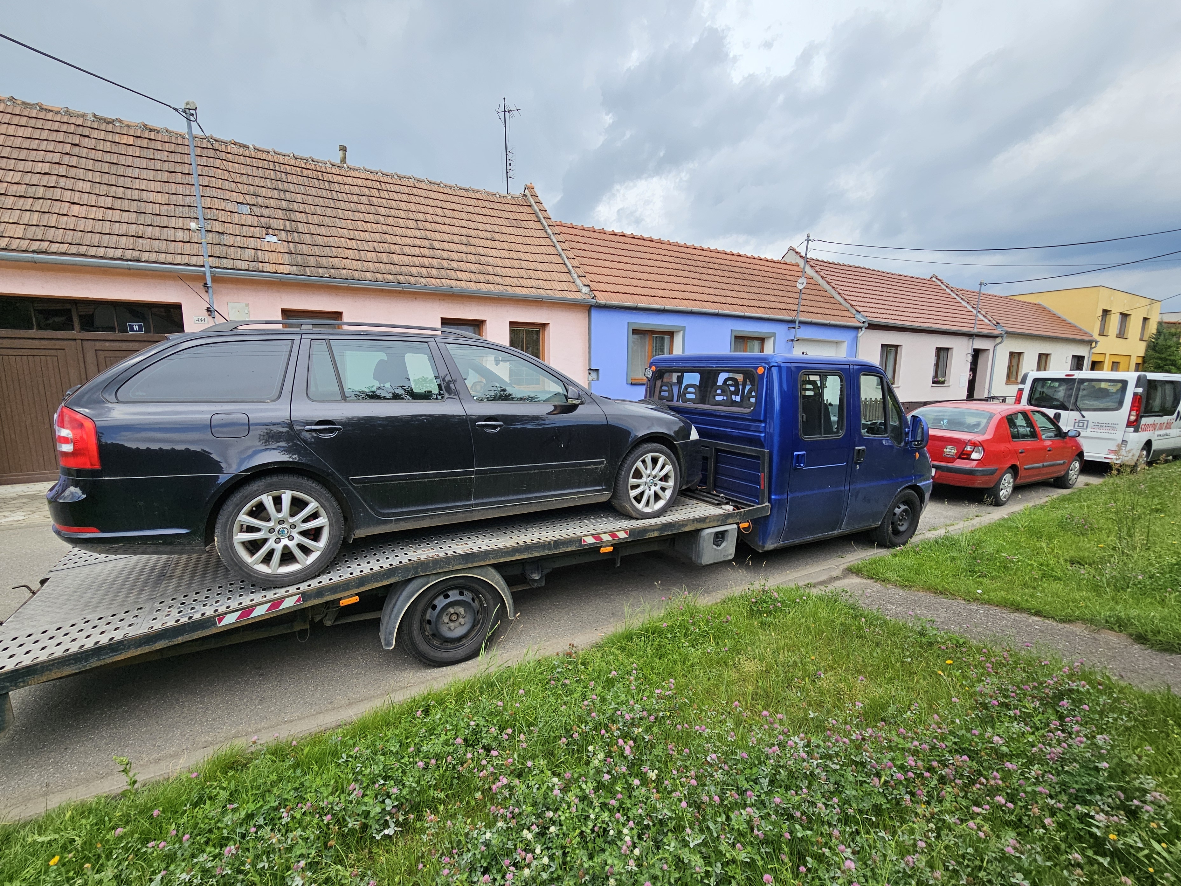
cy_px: 459
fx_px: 478
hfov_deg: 101.9
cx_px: 555
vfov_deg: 85.6
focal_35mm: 14
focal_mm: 2.2
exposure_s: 1/784
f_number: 2.2
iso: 50
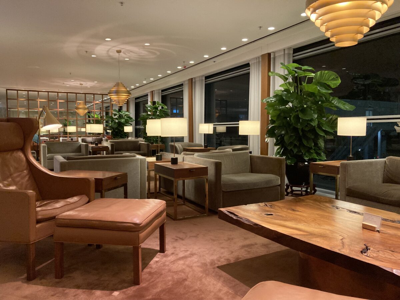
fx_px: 324
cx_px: 200
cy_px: 150
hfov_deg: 63.4
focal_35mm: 28
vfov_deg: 49.7
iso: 400
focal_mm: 3.99
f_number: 1.8
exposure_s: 1/33
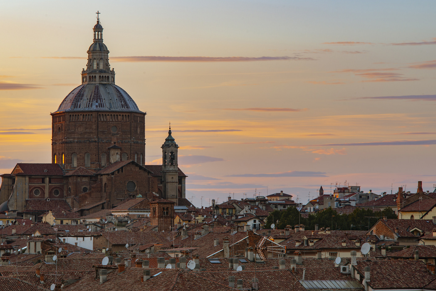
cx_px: 191
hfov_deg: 13.2
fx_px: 1890
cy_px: 129
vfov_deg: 8.8
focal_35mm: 156
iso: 50
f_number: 16
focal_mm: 135
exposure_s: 1/5
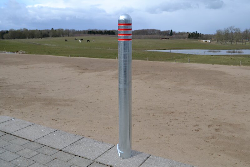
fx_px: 208
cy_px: 84
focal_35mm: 30
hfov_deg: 61.9
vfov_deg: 43.6
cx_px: 125
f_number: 6.3
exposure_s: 1/2000
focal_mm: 20
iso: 400
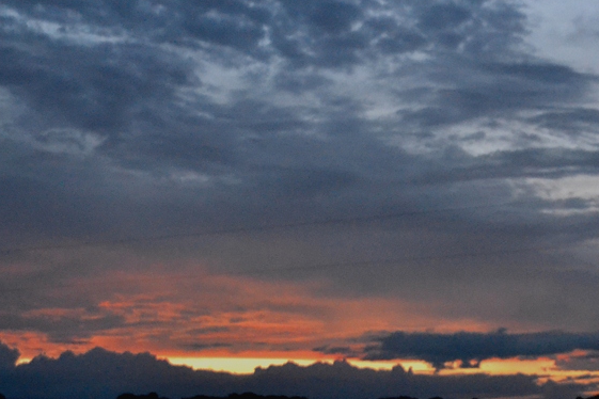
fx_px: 1282
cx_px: 462
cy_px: 278
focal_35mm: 77
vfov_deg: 17.6
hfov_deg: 25.9
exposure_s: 1/60
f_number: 4
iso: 3200
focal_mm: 25
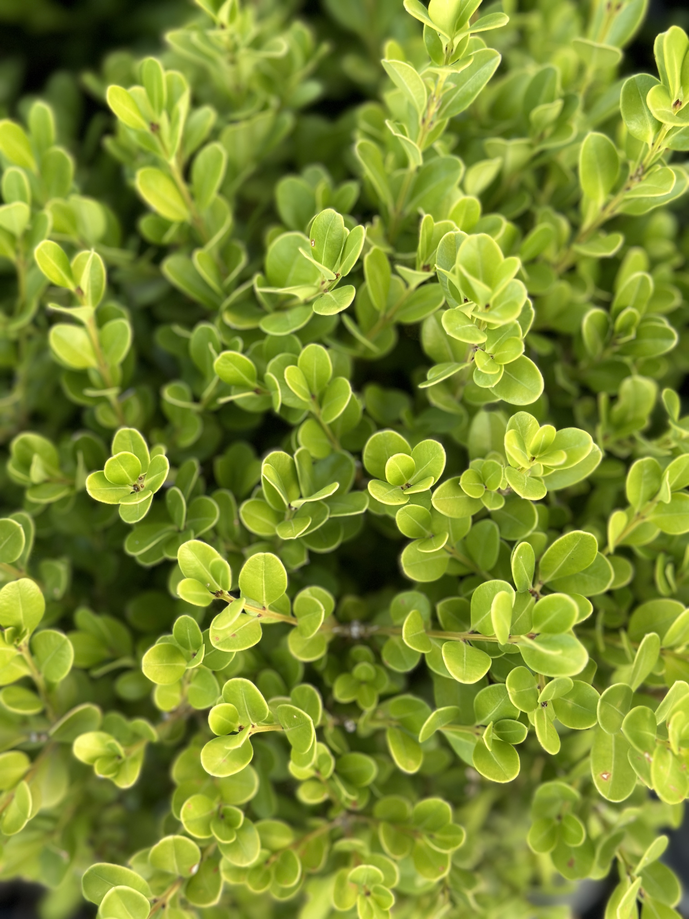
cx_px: 344
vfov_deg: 39.7
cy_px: 460
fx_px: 1274
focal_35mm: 48
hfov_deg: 30.3
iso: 80
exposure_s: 1/151
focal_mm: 6.86
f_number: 1.78
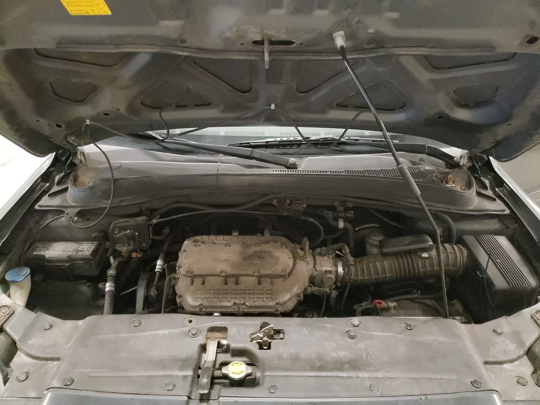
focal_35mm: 26
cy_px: 202
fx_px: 406
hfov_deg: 67.3
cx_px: 270
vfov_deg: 53.1
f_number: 1.5
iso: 1018
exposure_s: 1/24
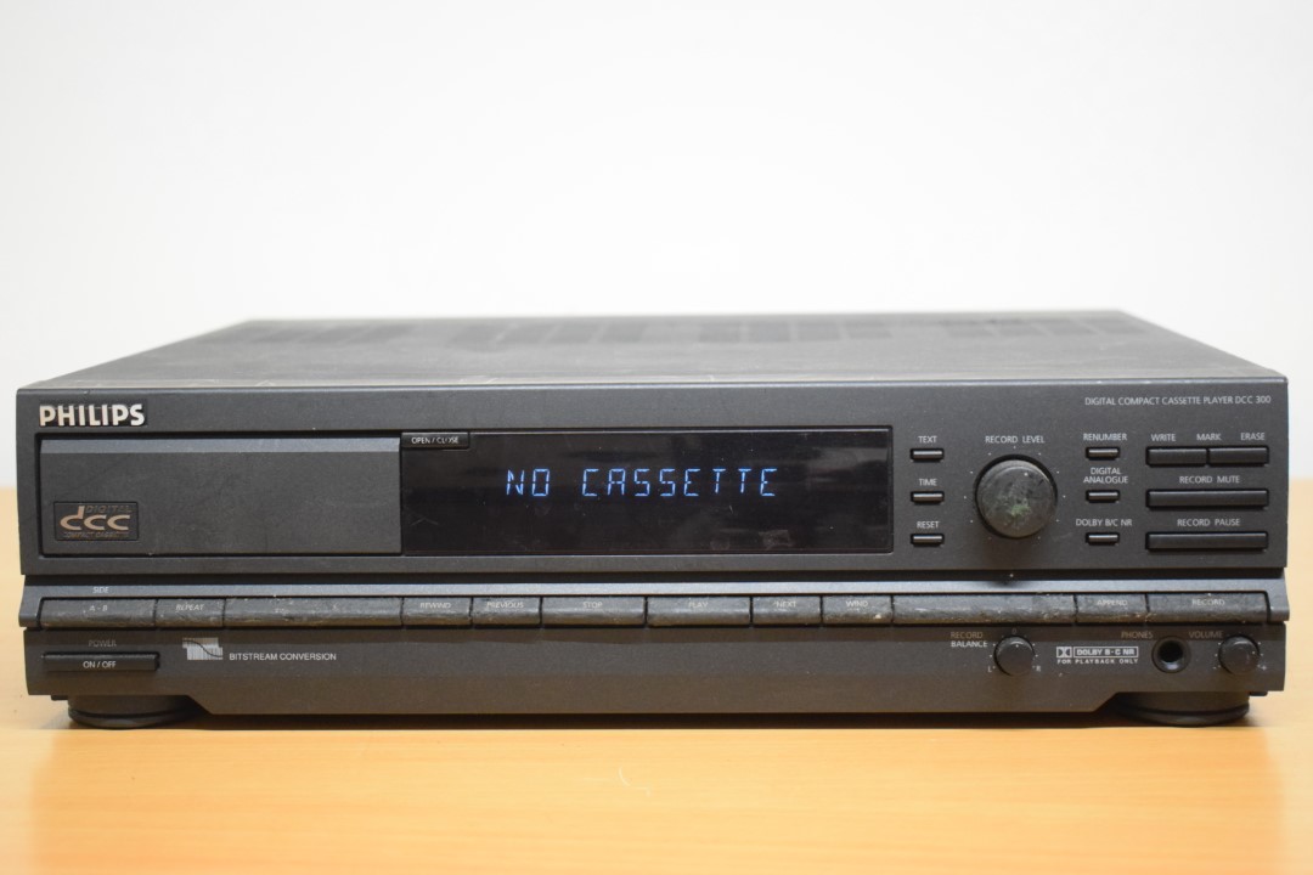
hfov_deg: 33.4
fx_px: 2188
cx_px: 656
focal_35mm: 60
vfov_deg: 22.6
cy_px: 438
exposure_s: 1/80
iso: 3200
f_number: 4.8
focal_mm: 40
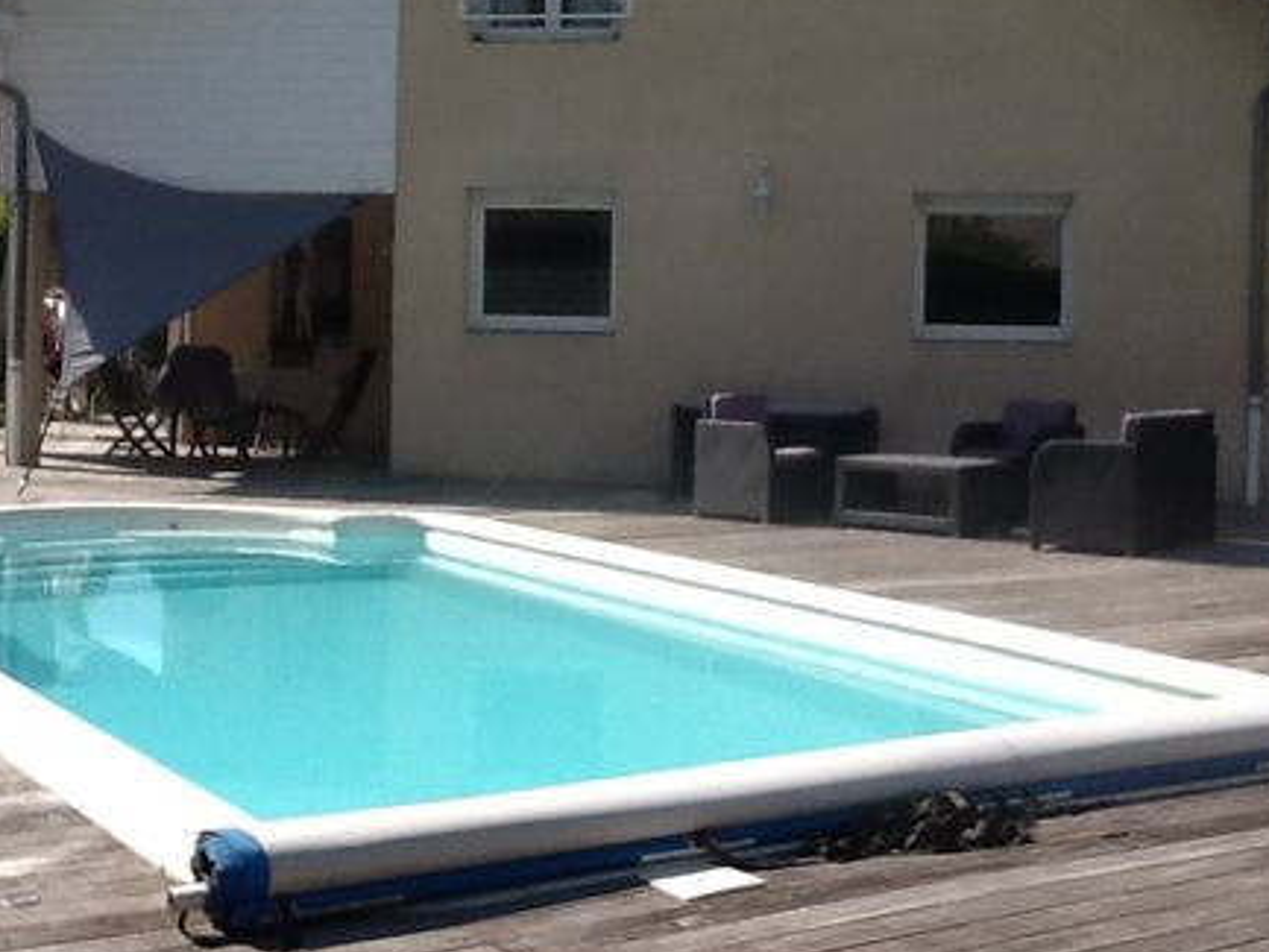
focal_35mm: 61
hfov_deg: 31.7
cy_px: 340
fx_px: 2237
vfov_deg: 24.0
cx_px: 686
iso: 40
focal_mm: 2.03
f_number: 2.4
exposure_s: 1/1274
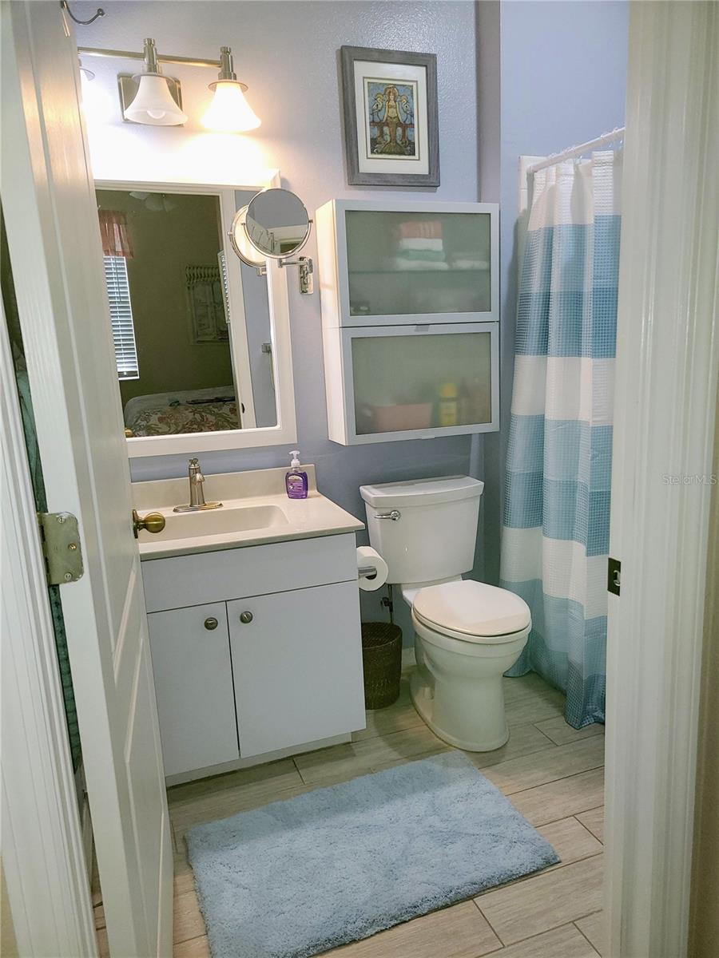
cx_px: 360
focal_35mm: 26
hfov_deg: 53.1
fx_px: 720
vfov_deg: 67.3
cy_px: 479
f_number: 1.8
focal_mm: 5.4
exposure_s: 1/60
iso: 125
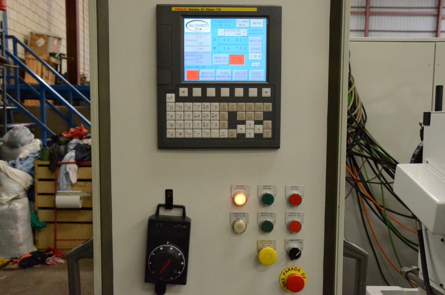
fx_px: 481
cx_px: 222
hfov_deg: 49.6
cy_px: 148
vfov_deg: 34.1
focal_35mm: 39
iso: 6400
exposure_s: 1/200
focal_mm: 26
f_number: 7.1
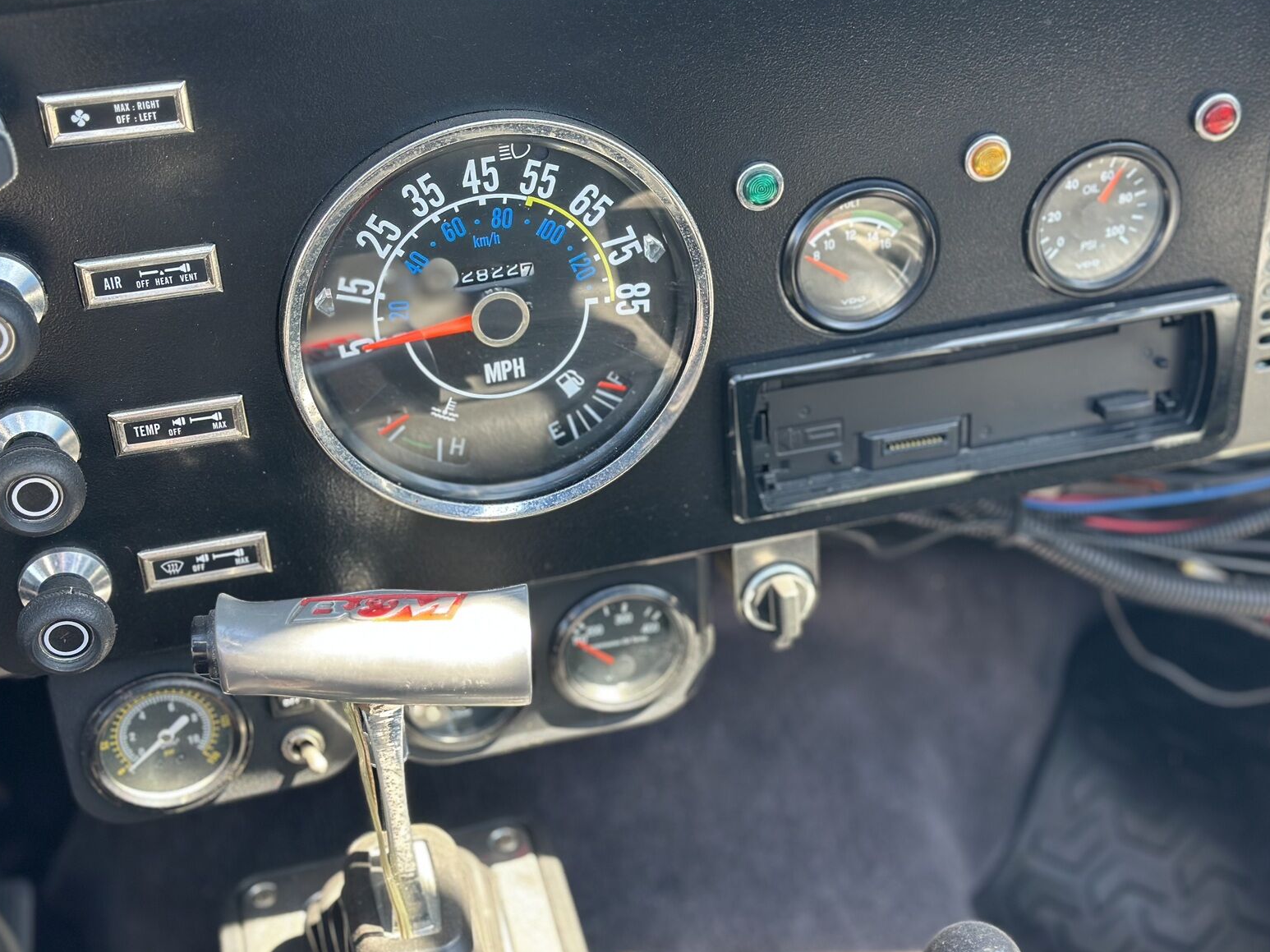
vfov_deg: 27.5
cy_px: 487
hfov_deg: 36.2
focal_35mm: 53
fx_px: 1944
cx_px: 624
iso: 100
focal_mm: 6.86
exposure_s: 1/171
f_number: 1.78
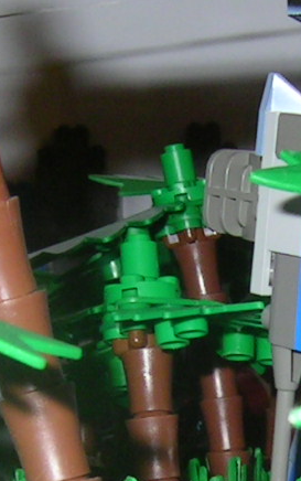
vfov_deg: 14.6
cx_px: 239
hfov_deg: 9.4
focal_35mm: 140
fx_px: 1835
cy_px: 502
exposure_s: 1/30
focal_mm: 5.6
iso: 100
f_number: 4.8
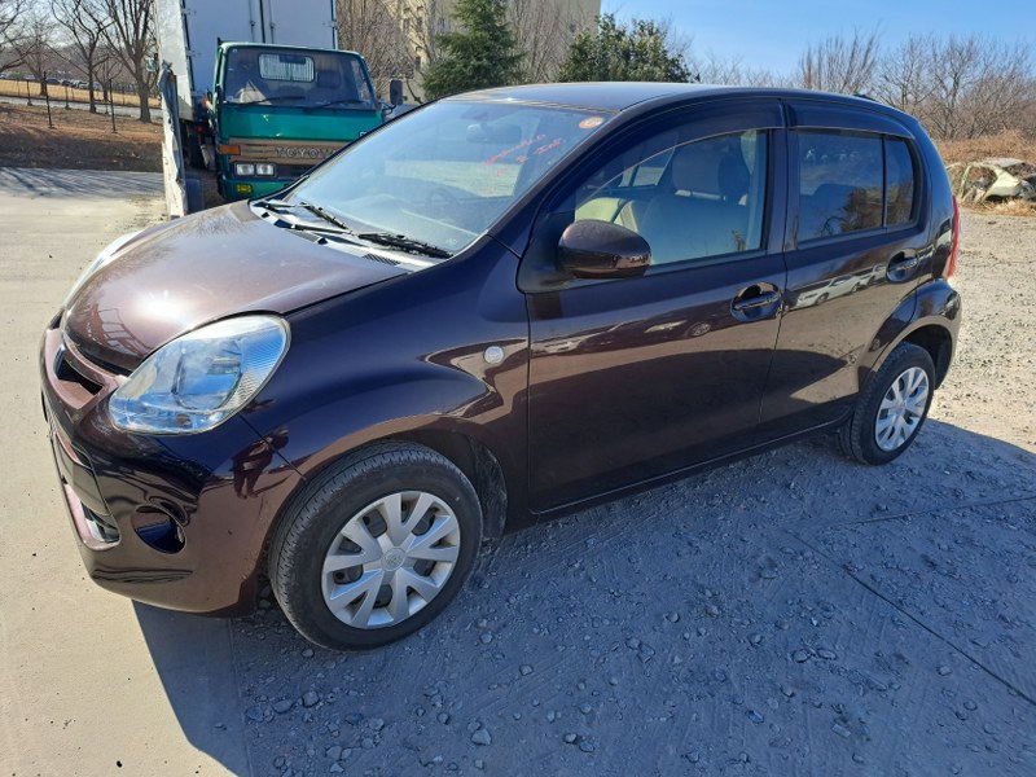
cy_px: 388
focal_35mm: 24
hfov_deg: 71.6
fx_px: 718
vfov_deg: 56.8
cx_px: 518
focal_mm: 5.23
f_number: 1.8
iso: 50
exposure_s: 1/582
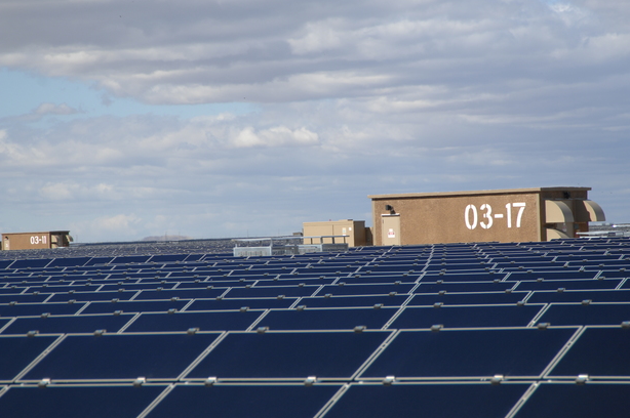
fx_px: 3007
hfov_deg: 12.0
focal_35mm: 172
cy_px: 213
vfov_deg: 8.0
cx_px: 314
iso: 200
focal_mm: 110
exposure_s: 1/1000
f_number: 5.6
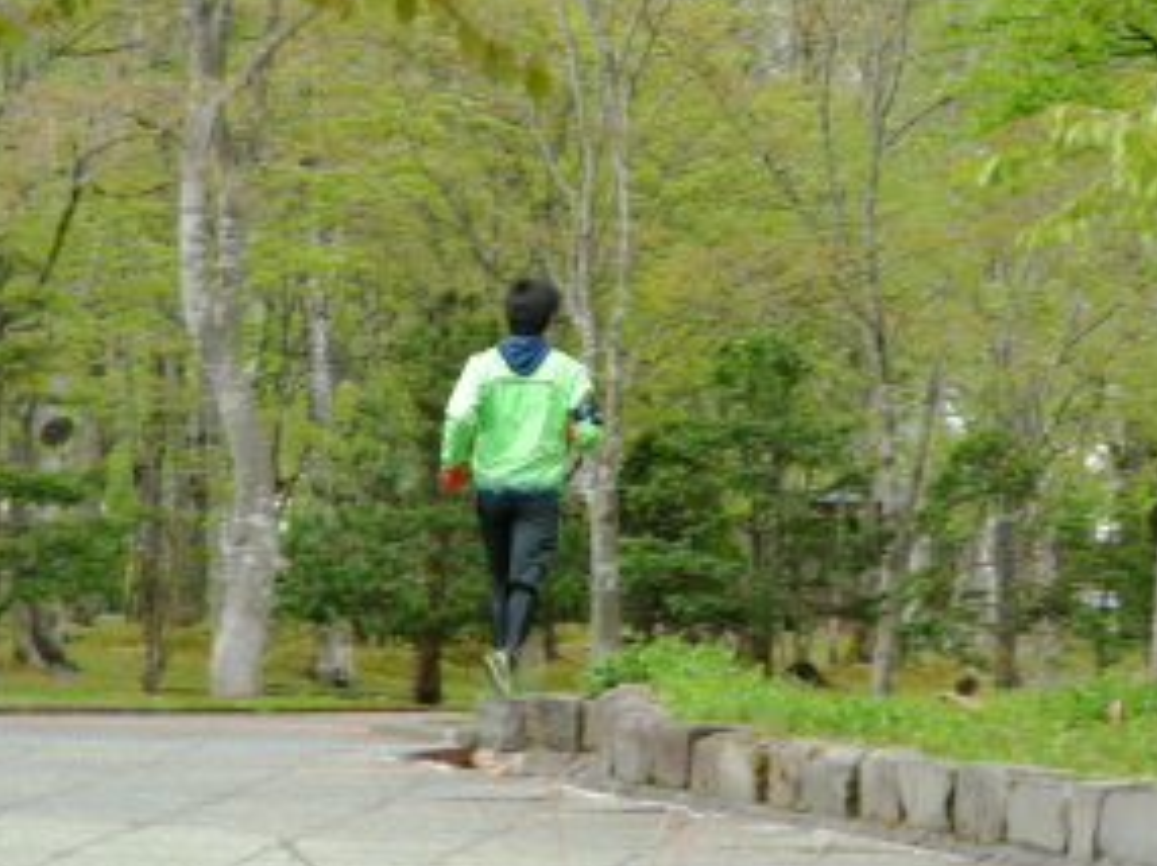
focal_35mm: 240
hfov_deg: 8.3
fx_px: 8015
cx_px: 684
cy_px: 388
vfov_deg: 6.2
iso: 104
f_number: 3.5
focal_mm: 32.7
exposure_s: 1/60
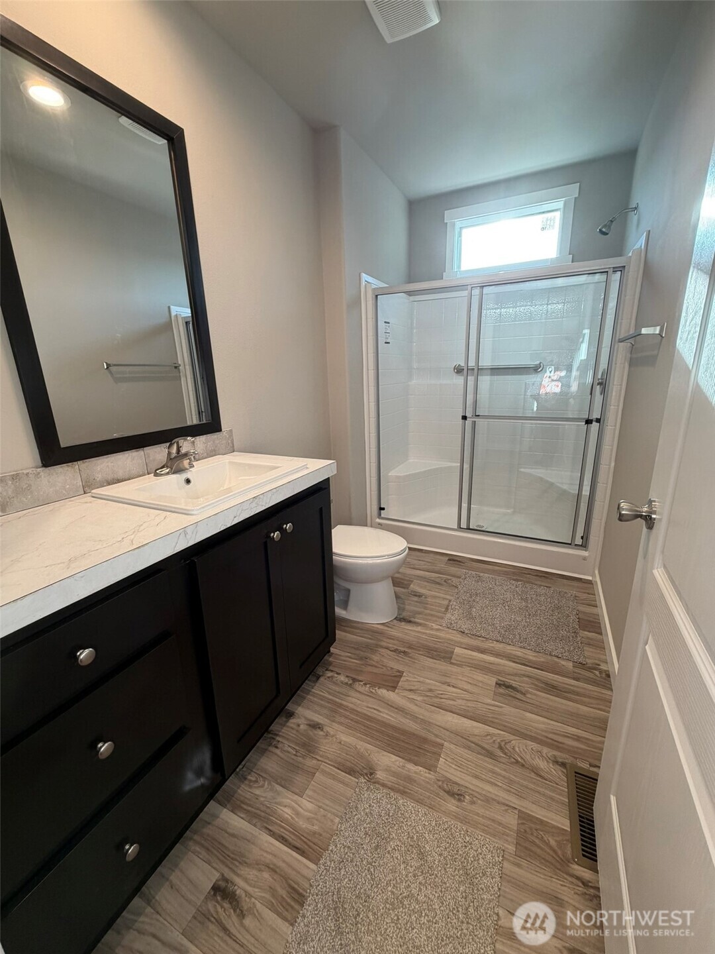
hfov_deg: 85.7
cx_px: 358
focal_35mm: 14
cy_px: 477
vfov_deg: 102.1
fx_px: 386
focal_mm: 2.22
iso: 160
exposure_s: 1/120
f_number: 2.2
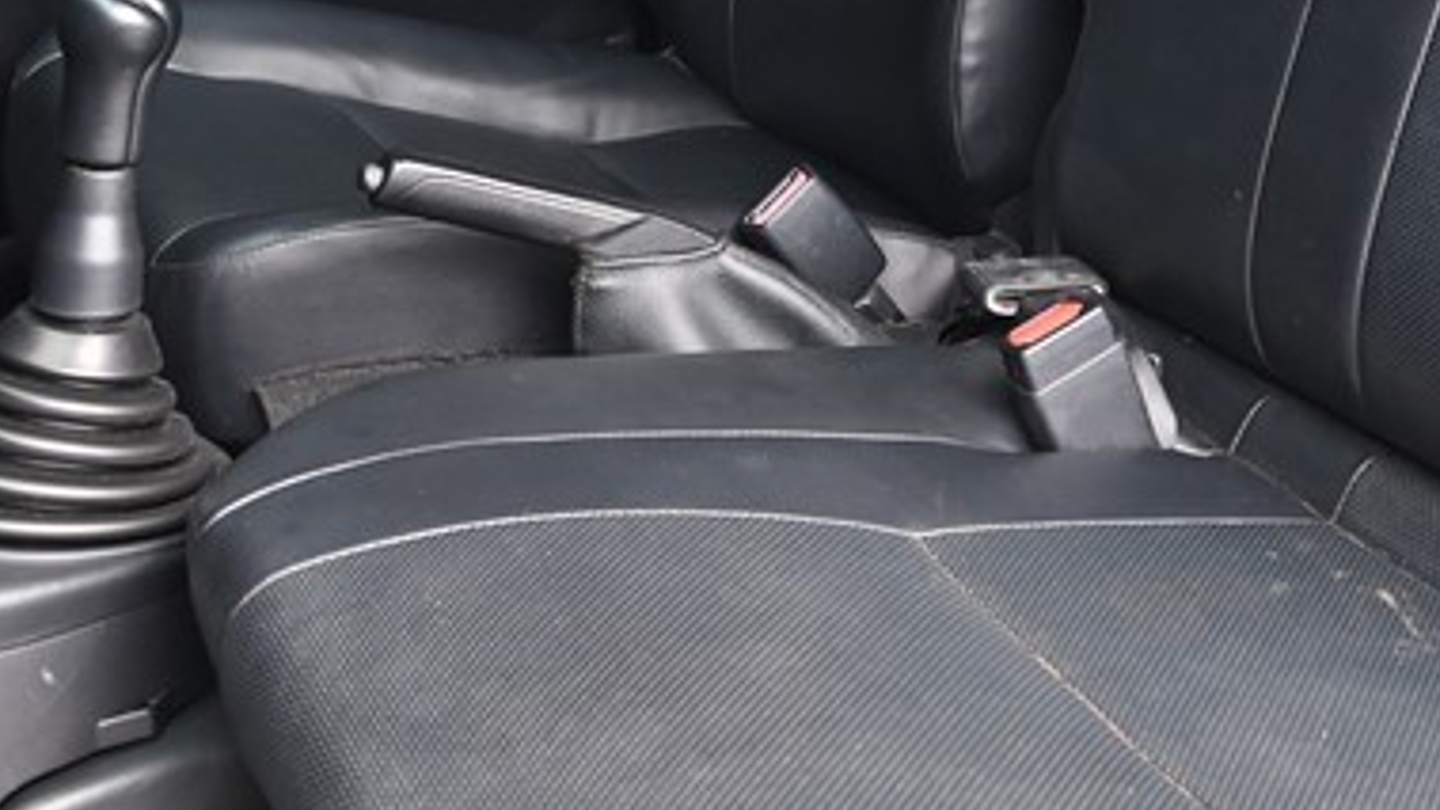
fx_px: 2787
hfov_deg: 28.7
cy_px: -274
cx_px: 988
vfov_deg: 15.6
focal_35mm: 73
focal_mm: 24
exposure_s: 1/125
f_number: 5.6
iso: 560
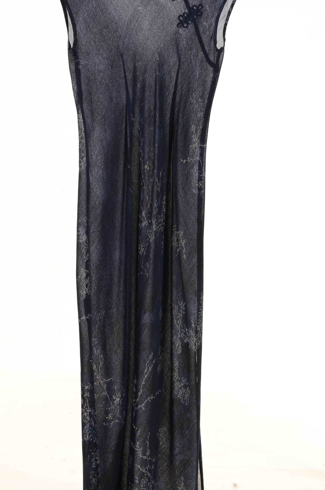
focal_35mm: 99
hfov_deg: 13.8
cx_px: 147
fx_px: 1347
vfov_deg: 20.6
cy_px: 230
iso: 400
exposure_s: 1/80
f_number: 13
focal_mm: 48
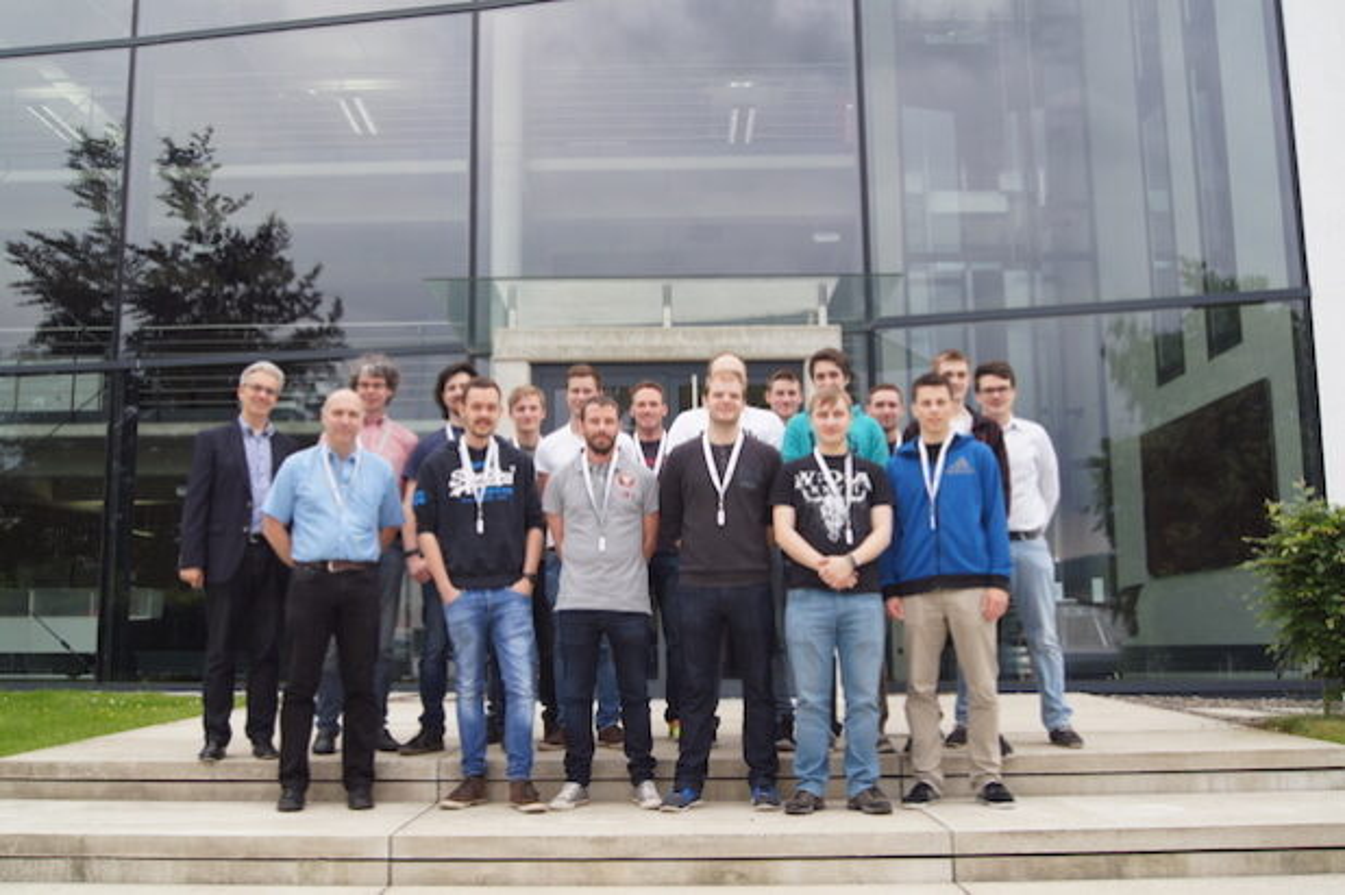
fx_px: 1344
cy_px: 448
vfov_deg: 36.8
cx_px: 672
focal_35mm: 36
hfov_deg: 53.2
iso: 100
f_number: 9
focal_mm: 24
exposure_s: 1/100
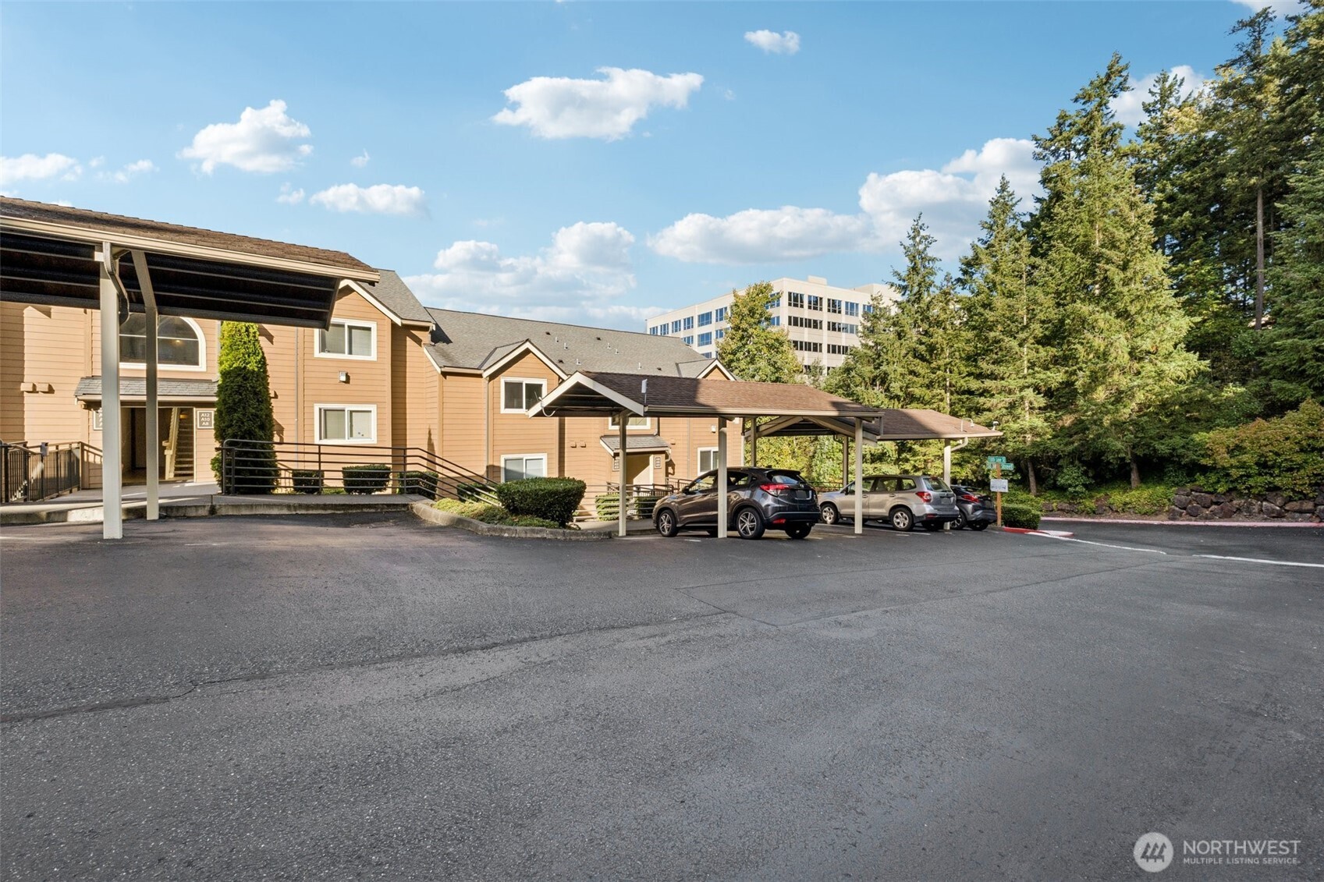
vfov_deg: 77.3
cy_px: 441
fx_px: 552
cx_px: 662
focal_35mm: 15
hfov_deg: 100.4
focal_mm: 10
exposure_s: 1/100
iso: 125
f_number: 9
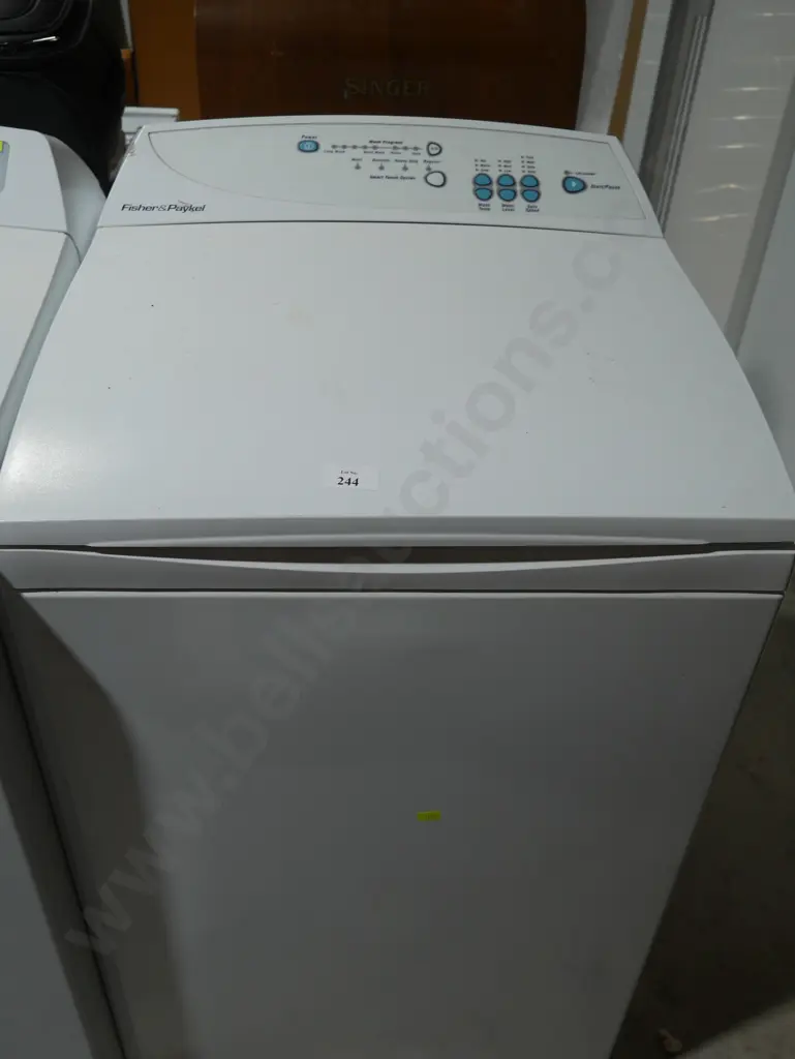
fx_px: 1040
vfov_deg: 53.9
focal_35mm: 34
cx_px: 398
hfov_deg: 41.8
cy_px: 530
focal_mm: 17
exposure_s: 1/125
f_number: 4.5
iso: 200
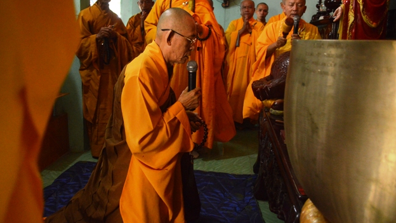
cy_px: 101
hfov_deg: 66.1
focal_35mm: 29
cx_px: 194
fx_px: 305
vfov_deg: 40.1
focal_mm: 18
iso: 2000
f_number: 3.5
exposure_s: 1/60
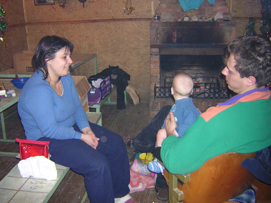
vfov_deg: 39.7
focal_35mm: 36
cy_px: 102
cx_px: 136
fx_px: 282
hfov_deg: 51.4
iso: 392
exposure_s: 1/60.1
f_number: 2.6
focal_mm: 4.7
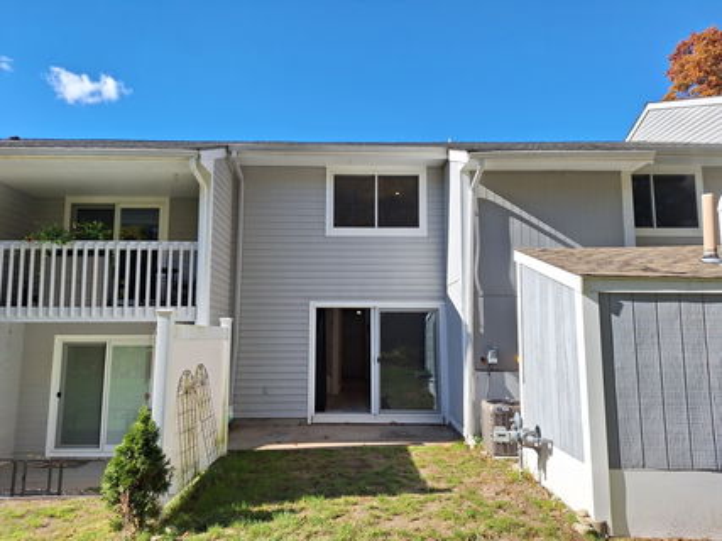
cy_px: 270
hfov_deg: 73.9
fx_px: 480
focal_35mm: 23
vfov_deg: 58.9
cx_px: 361
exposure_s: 1/2053
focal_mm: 5.54
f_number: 1.8
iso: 40
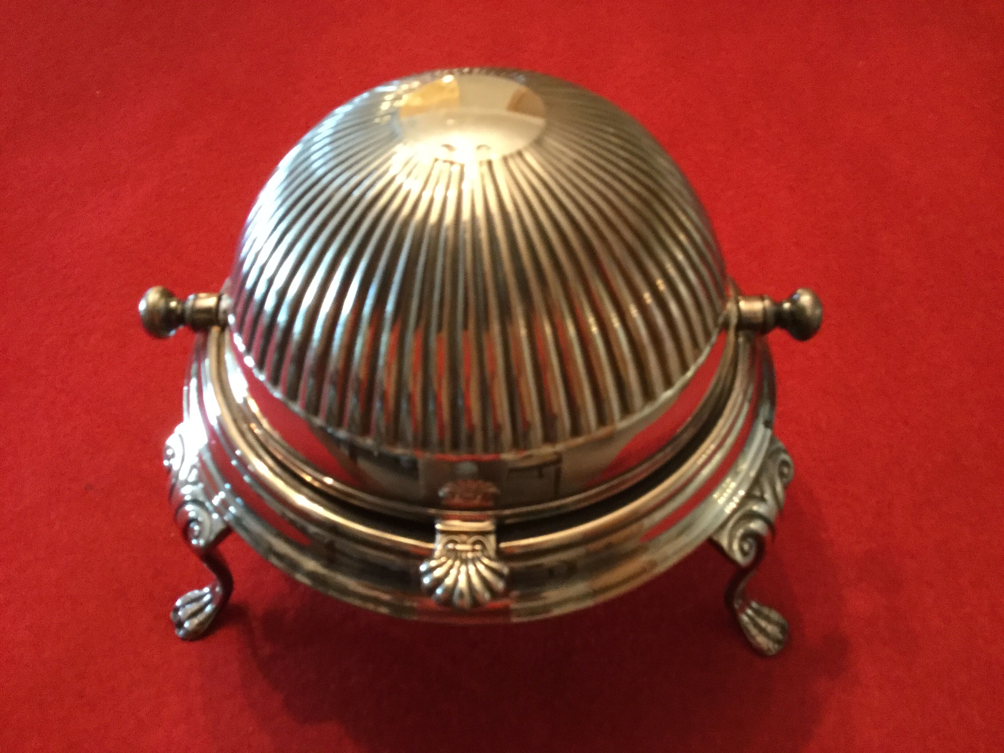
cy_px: 376
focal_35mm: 31
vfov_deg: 45.4
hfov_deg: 58.4
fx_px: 899
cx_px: 502
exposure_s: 1/17
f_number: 2.4
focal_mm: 3.3
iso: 200
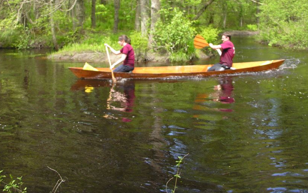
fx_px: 336
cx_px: 156
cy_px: 76
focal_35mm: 40
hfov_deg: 49.3
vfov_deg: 31.9
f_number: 2.8
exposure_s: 1/125
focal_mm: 8.9
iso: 50
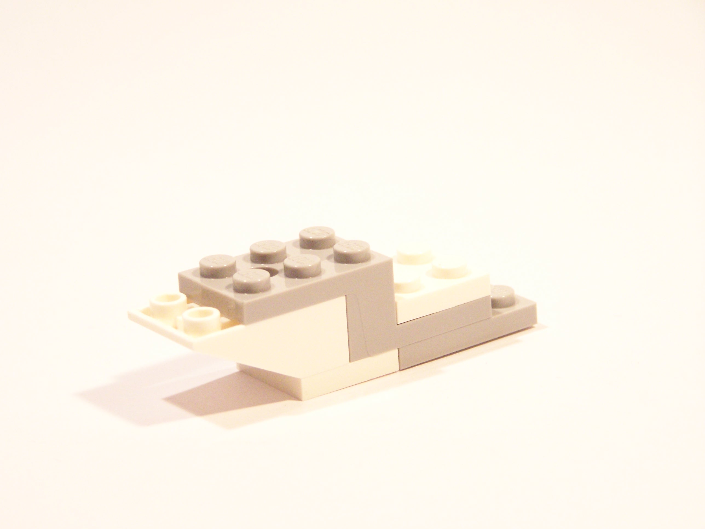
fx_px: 2607
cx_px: 352
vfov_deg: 11.6
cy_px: 264
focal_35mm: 128
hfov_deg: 15.4
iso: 400
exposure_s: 1/60
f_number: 3.2
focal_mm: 21.2
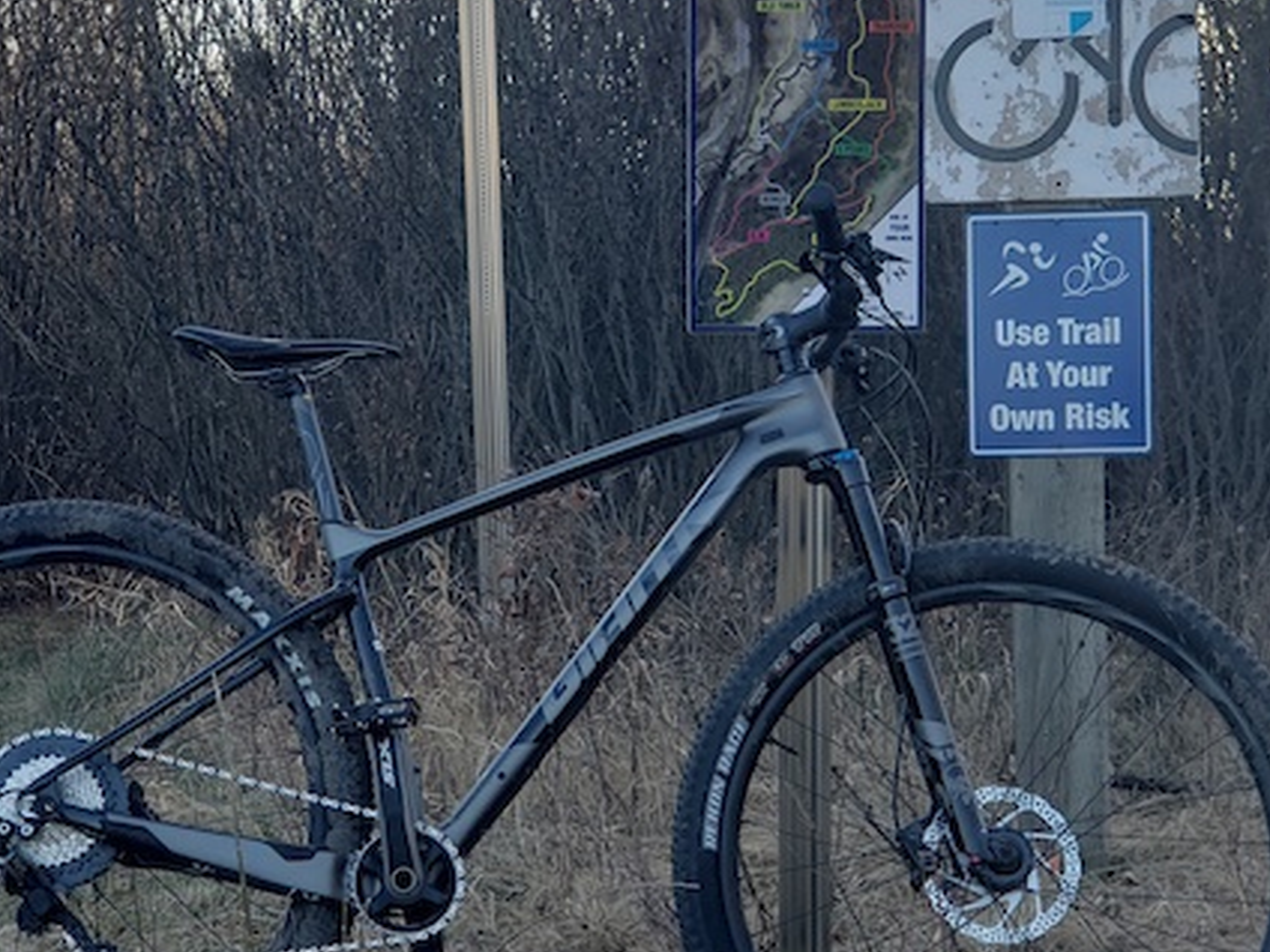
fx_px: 3595
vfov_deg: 15.1
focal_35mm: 98
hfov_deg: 20.0
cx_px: 572
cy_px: 518
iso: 32
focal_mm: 6
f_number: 2.4
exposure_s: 1/120
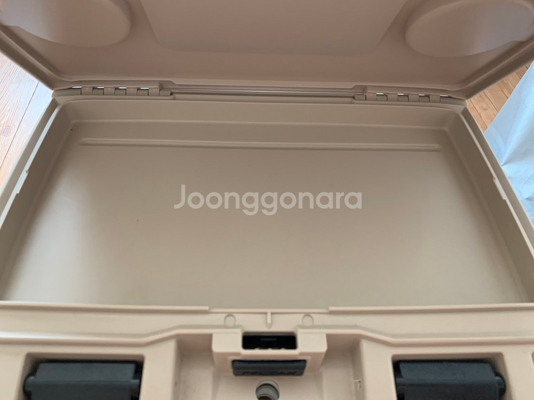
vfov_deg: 53.1
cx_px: 267
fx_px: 401
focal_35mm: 26
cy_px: 200
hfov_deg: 67.3
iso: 400
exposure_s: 1/48
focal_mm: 4.25
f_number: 1.8
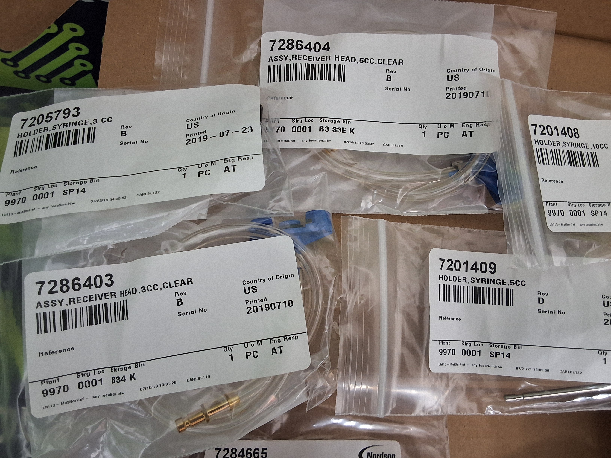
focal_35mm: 28
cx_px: 306
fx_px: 494
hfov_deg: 63.4
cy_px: 229
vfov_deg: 49.7
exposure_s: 1/24
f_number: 1.9
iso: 320
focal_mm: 2.91
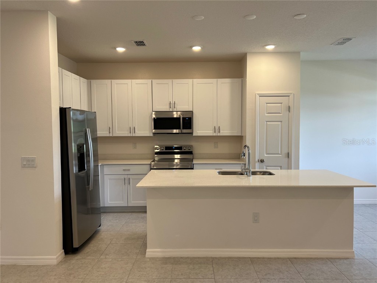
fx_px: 283
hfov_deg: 67.3
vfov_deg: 53.1
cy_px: 142
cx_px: 188
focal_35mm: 26
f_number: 1.5
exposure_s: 1/120
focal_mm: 5.7
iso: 64
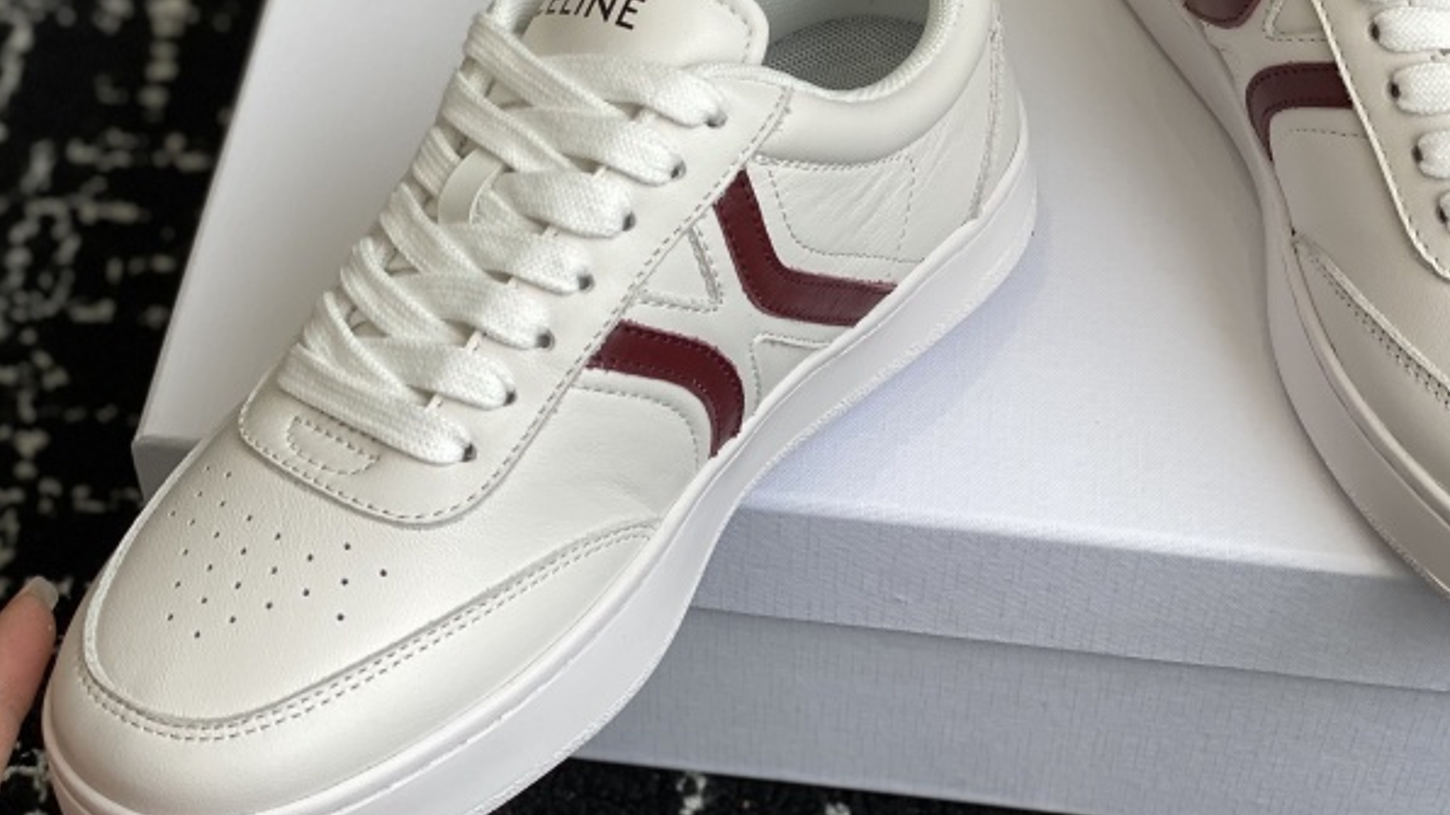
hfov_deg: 27.9
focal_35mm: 76
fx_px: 2922
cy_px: -7
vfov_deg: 15.6
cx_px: 727
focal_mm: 6
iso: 20
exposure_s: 1/318
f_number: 2
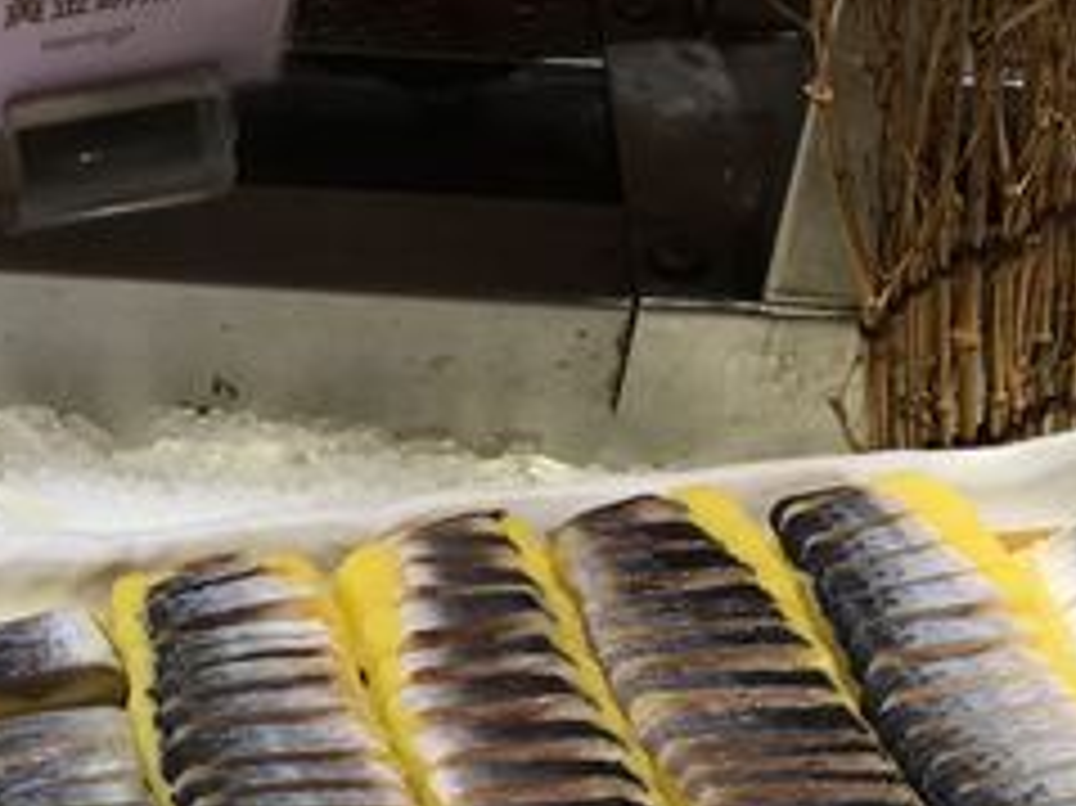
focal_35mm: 97
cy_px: 698
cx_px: -392
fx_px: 3014
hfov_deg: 18.6
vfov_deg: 15.1
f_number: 2.2
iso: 32
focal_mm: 4.15
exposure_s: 1/60
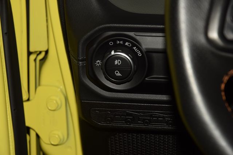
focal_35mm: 105
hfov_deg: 19.5
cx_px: 116
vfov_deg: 13.0
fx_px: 680
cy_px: 78
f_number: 8
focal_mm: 70
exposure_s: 1/125
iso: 100
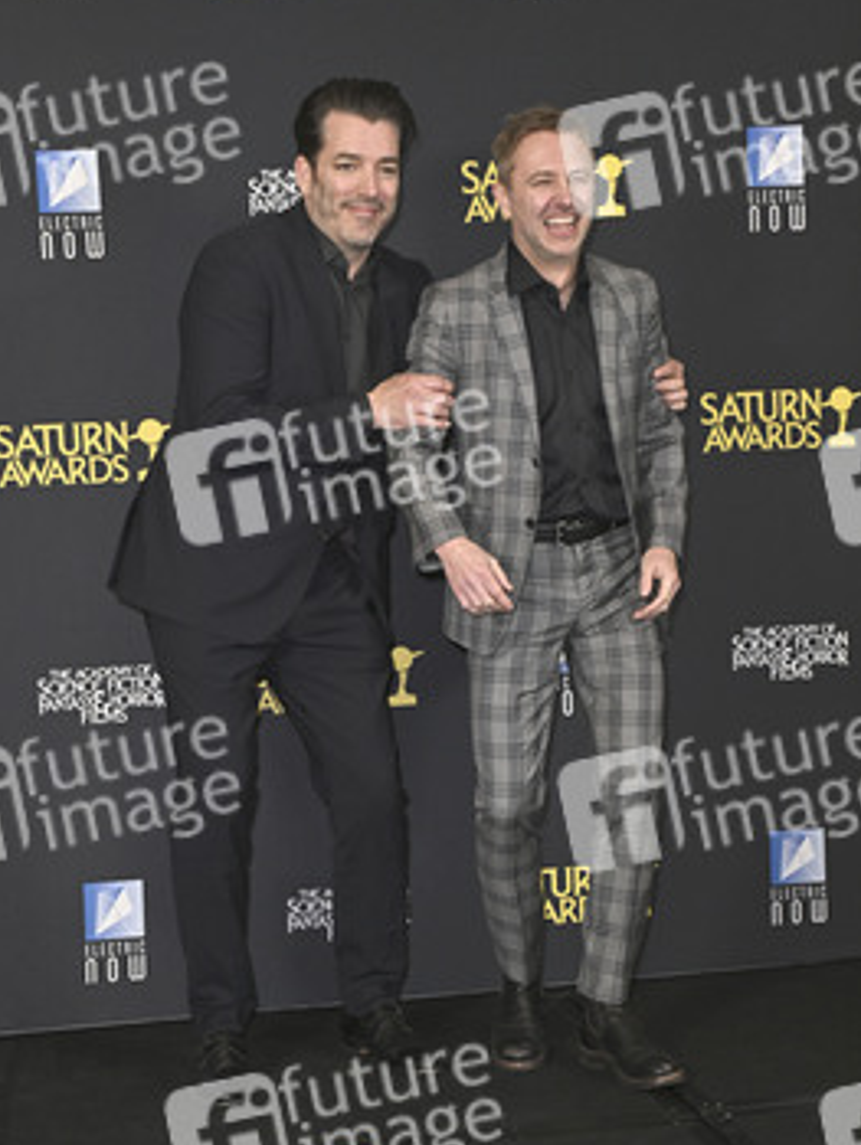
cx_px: 429
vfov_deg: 42.0
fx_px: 1491
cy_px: 631
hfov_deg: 32.2
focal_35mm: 45
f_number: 5.6
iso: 2000
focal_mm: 41
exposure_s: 1/320
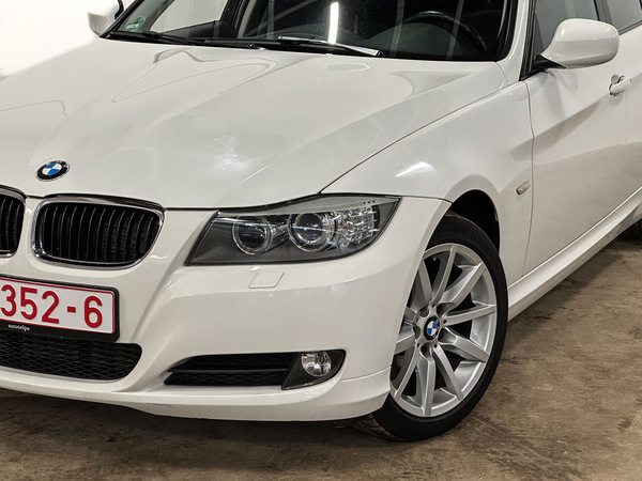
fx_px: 1428
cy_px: 240
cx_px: 321
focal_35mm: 77
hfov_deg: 25.3
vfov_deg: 19.1
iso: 250
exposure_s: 1/50
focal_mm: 9
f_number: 2.8
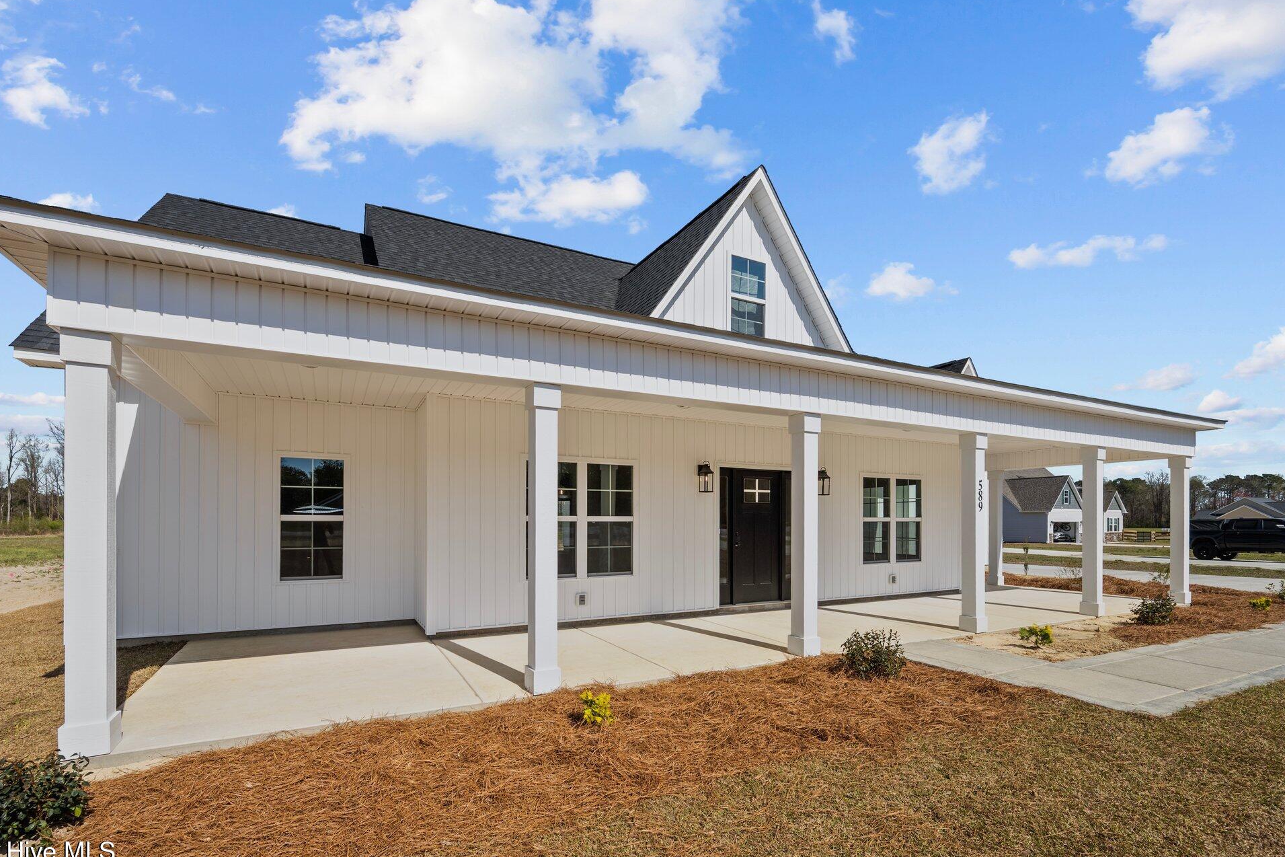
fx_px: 535
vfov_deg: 77.3
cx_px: 608
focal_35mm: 15
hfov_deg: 100.3
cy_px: 434
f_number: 7.1
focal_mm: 14
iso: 64
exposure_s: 1/500
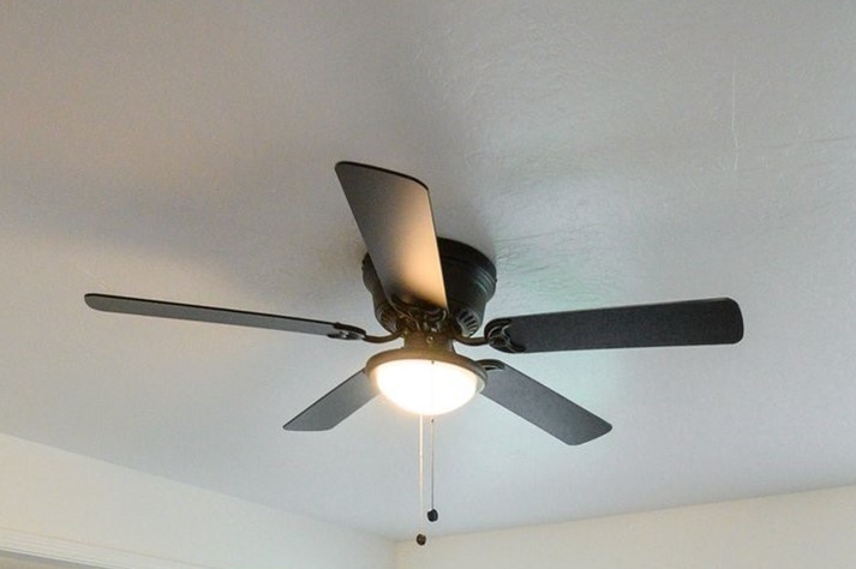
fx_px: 950
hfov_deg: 47.9
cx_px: 551
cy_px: 760
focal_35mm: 40
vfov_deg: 27.3
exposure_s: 1/160
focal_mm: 14
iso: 800
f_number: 4
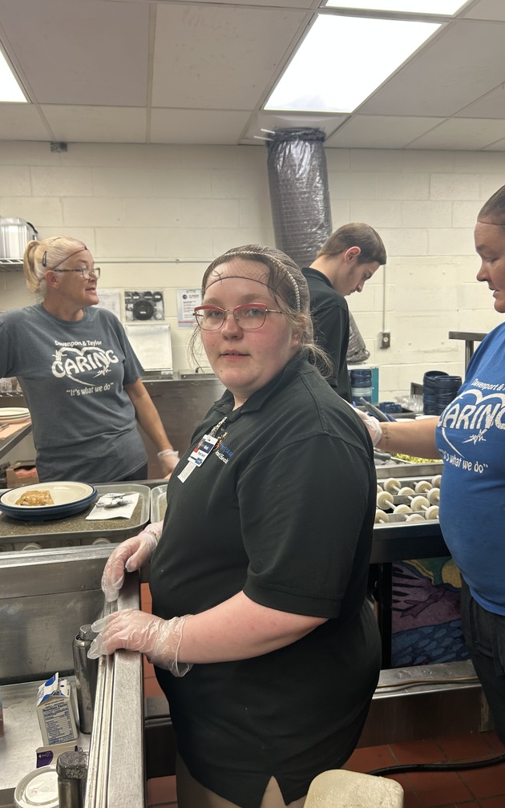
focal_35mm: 28
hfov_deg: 44.5
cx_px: 250
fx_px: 617
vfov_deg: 66.5
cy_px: 404
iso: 64
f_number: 1.5
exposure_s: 1/60
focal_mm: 5.7
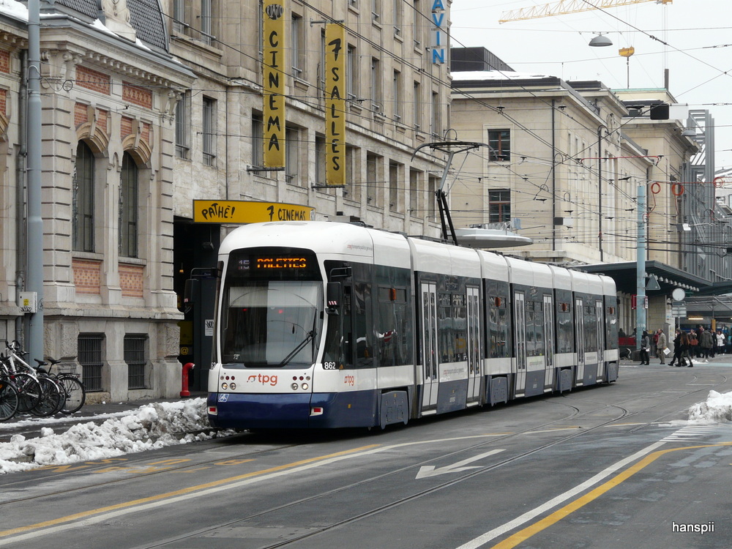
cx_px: 366
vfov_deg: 13.6
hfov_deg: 18.0
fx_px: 2305
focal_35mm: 109
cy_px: 274
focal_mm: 18
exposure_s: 1/200
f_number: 5
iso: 100
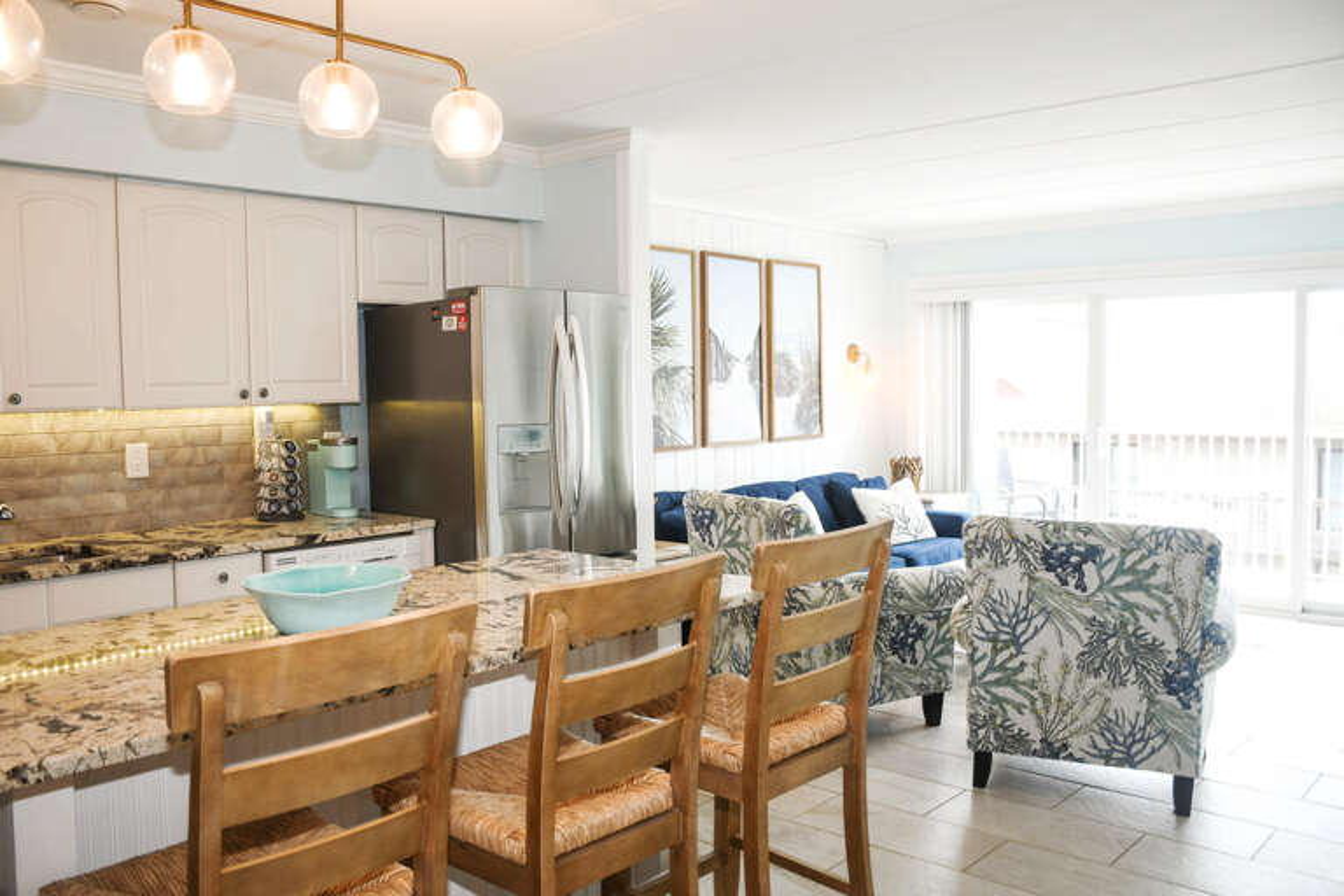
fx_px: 1120
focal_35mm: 30
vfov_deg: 43.6
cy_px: 448
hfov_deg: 61.9
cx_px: 672
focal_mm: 20
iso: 100
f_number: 4
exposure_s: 1/25
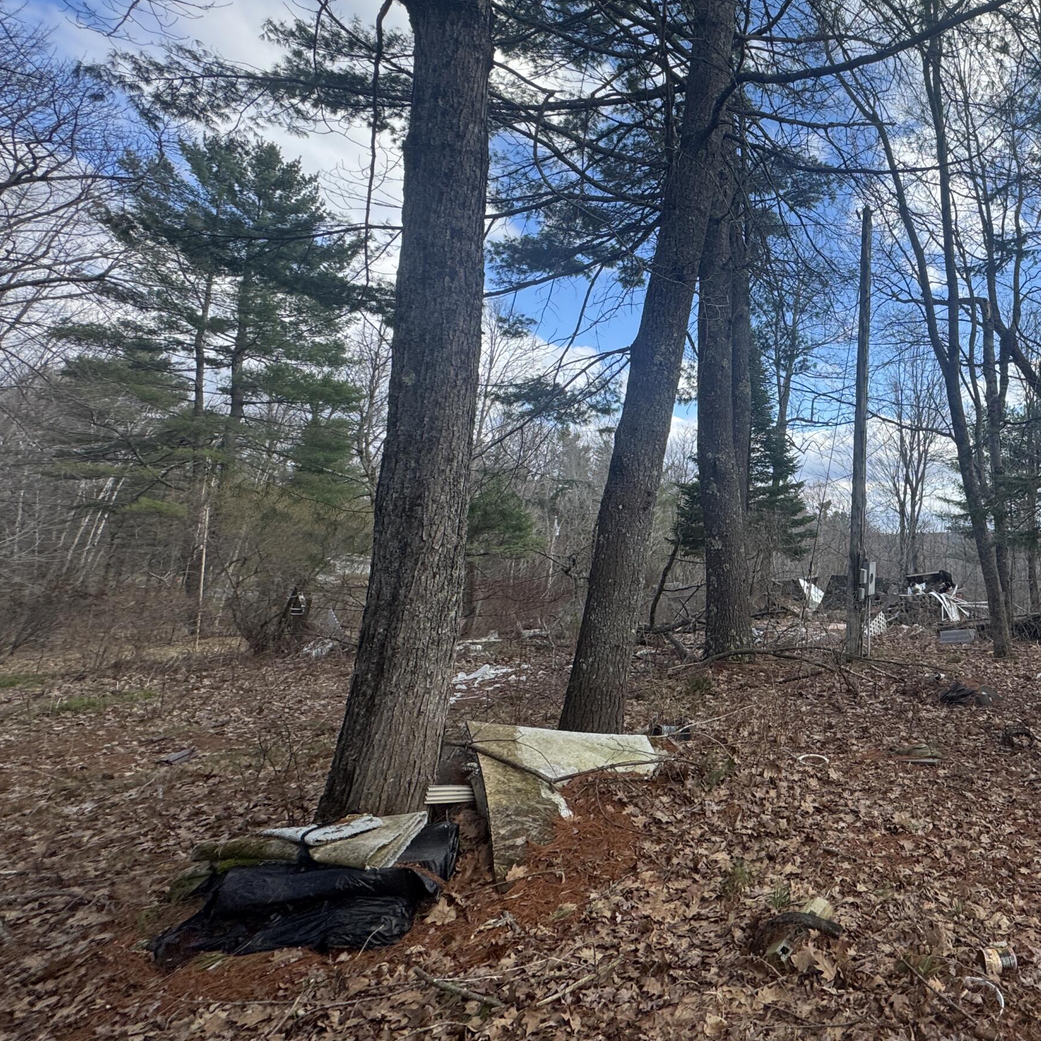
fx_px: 714
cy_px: 425
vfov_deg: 71.5
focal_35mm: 21
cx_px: 868
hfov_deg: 64.1
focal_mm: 2.22
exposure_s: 1/664
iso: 40
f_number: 2.2
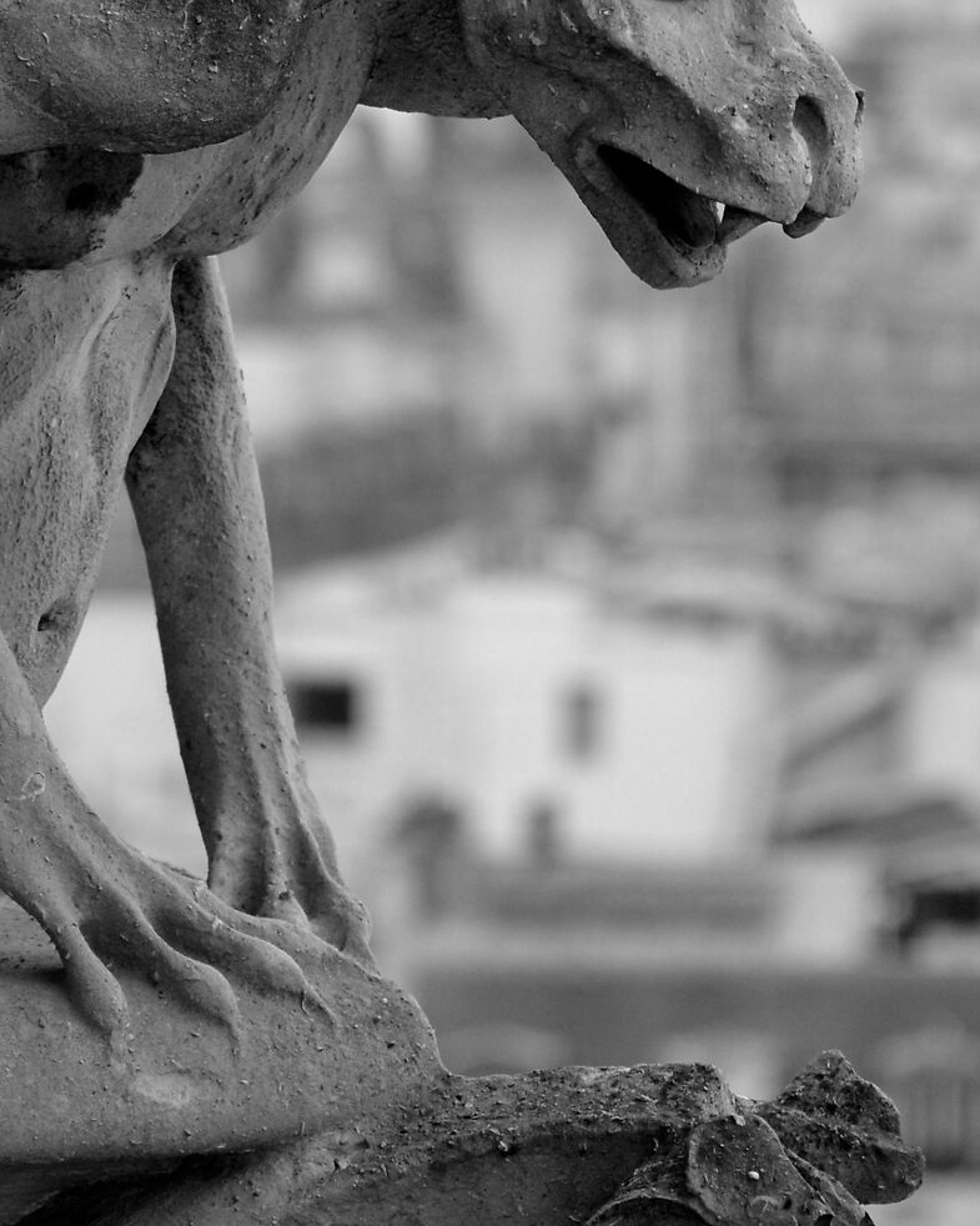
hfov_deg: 4.4
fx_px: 12732
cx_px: 619
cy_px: 77
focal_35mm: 351
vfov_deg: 5.5
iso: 400
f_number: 4.5
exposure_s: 1/320
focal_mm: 102
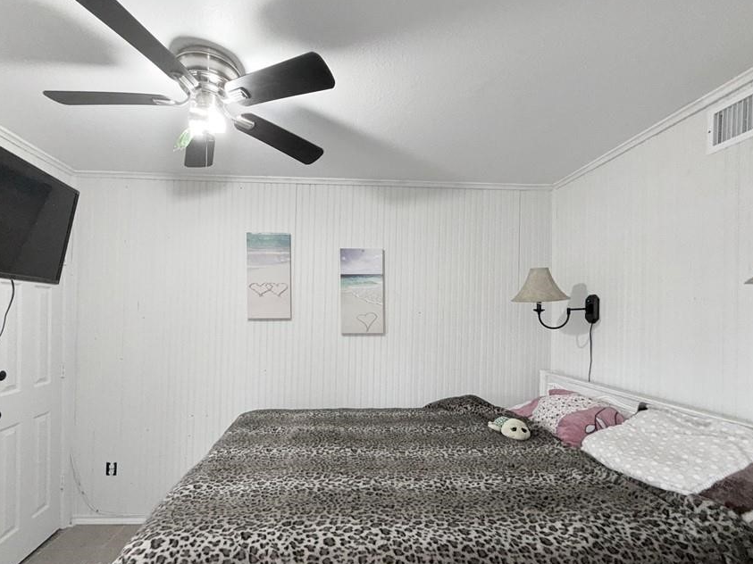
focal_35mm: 17
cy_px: 319
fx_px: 370
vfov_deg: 74.4
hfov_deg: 90.9
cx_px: 352
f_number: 2.2
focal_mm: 2.22
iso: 125
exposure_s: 1/60
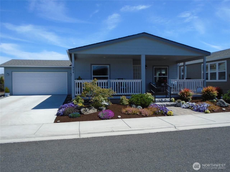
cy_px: 86
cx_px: 115
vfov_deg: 45.4
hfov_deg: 58.4
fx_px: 206
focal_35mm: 31
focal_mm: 5.5
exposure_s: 1/1000
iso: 100
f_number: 3.5
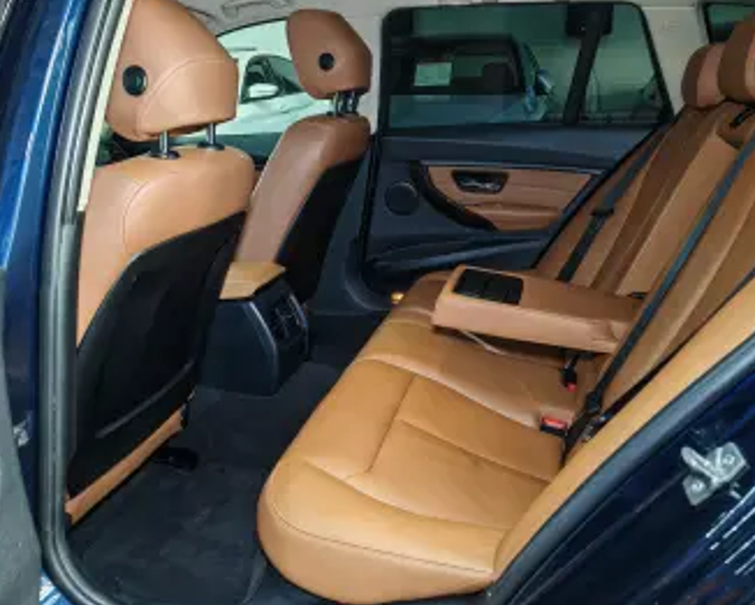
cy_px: 306
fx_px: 626
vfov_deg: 51.6
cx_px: 382
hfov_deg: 62.2
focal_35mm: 28
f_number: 1.6
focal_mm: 5.4
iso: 800
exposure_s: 1/33
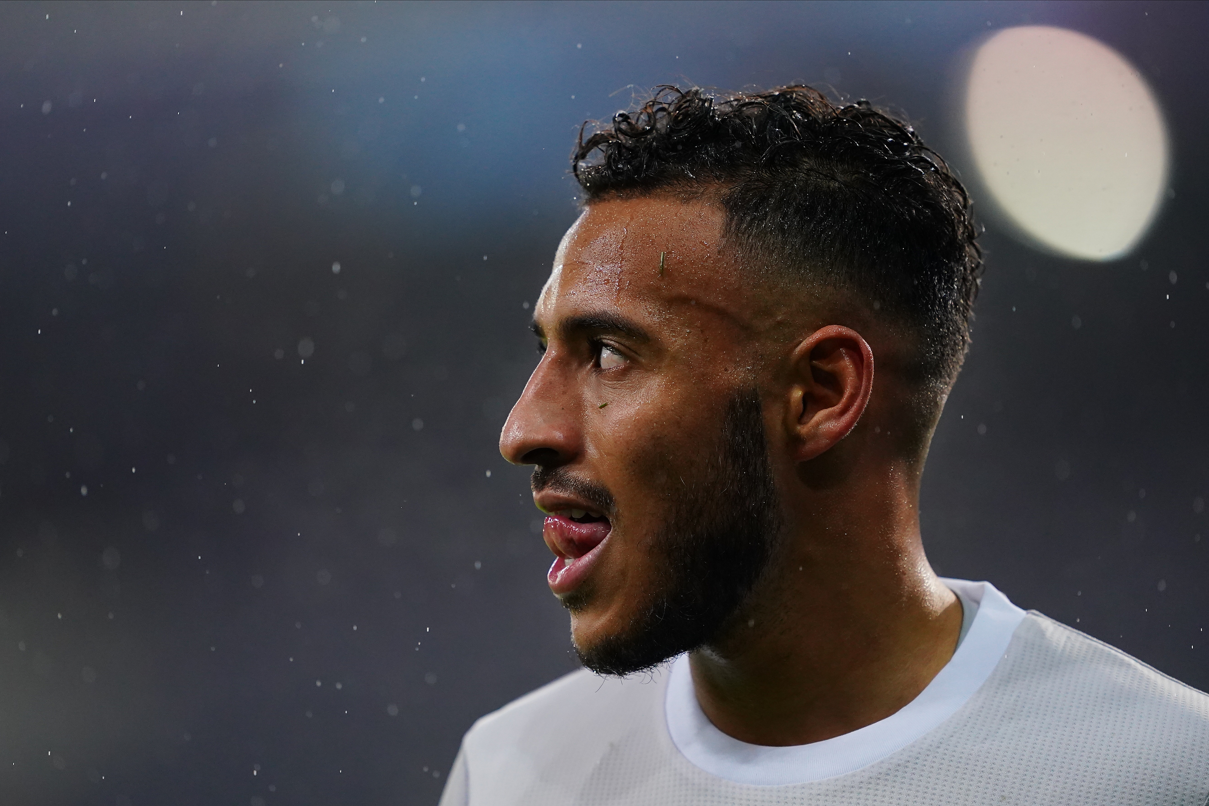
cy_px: 403
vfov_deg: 3.4
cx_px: 604
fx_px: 13431
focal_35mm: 400
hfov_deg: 5.2
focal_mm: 400
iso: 3200
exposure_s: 1/1600
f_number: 2.8
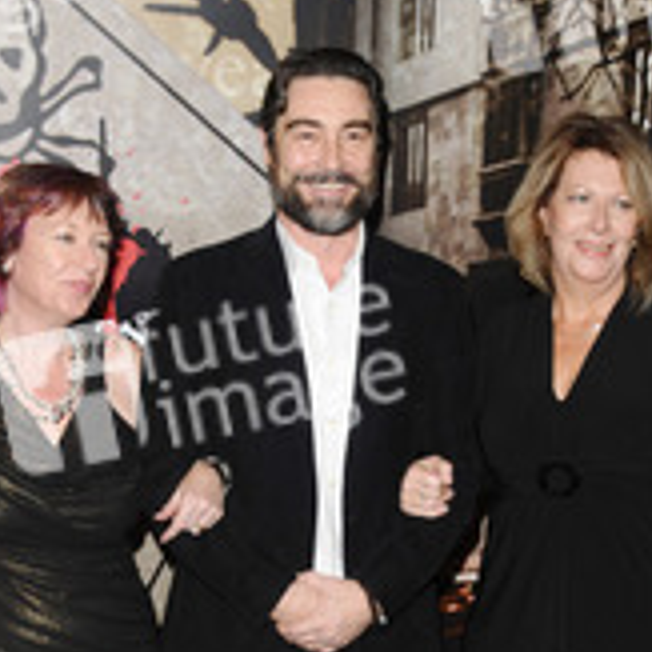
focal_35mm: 75
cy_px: 580
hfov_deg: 23.1
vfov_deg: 22.5
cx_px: 316
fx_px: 1598
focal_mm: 24
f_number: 5.6
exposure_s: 1/160
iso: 320
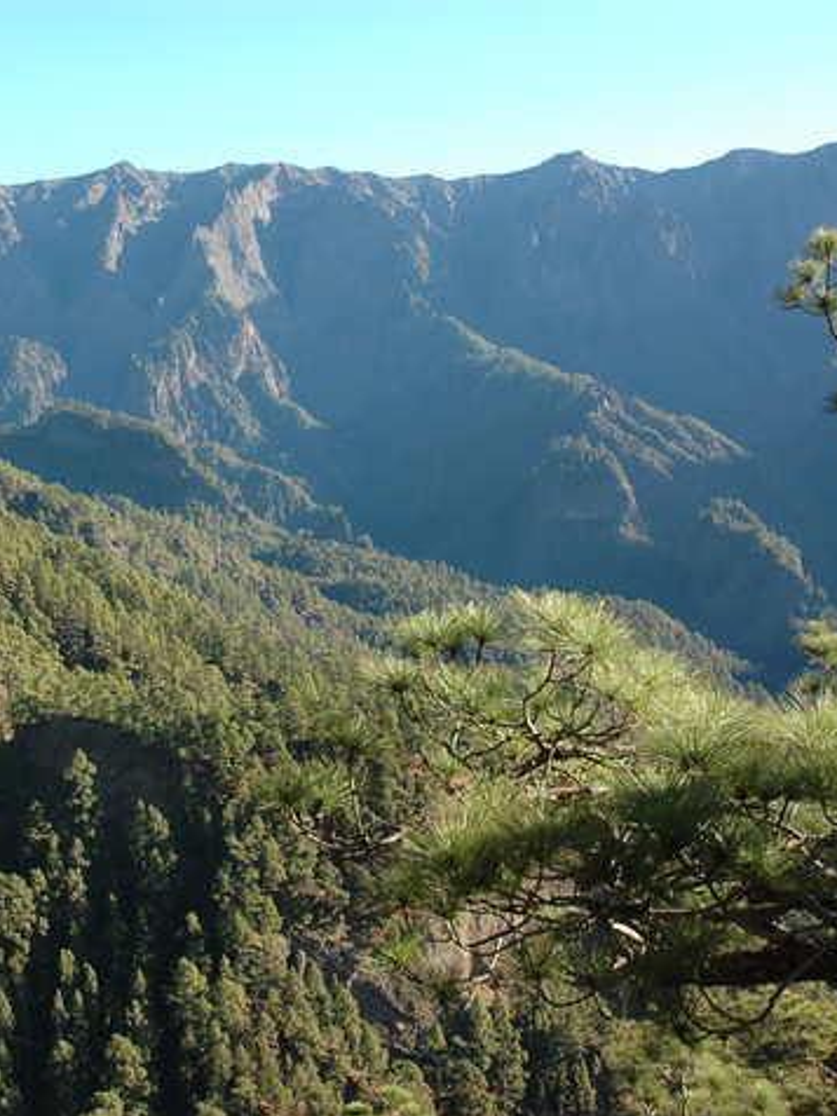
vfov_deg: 39.7
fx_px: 1547
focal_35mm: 48
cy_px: 559
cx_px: 91
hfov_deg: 29.1
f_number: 7.1
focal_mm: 22
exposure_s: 1/160
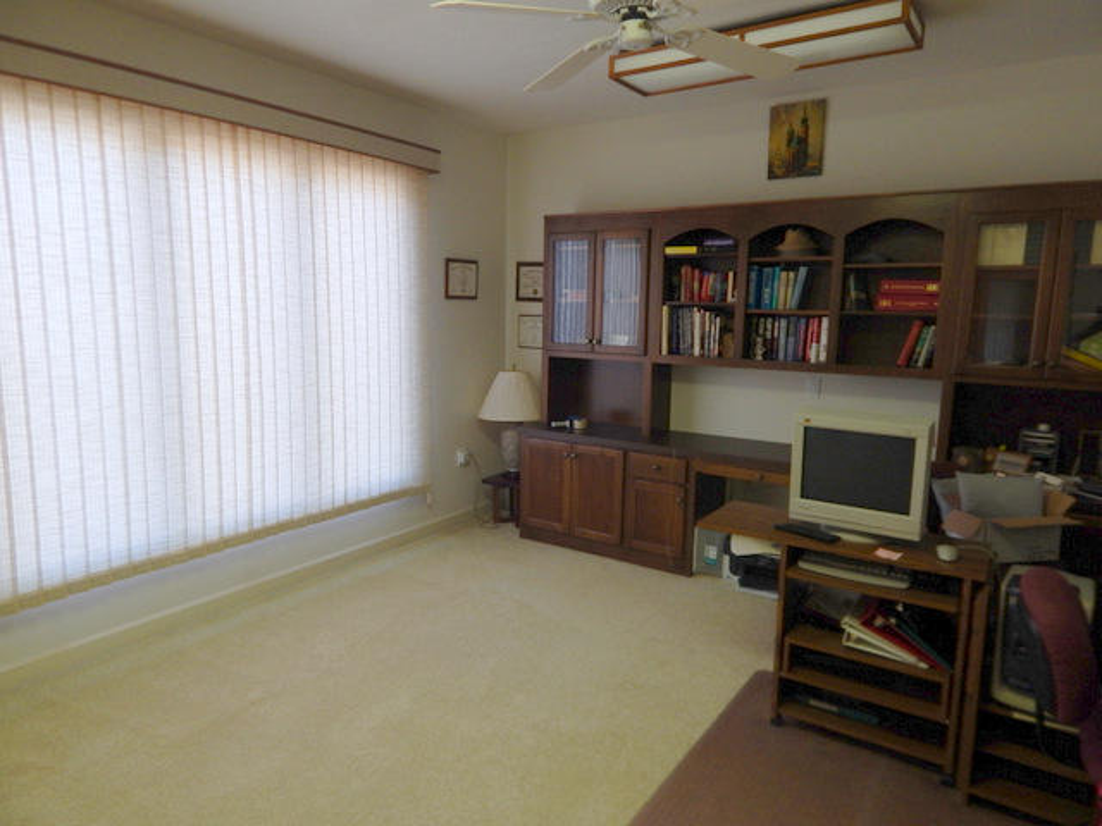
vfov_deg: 61.1
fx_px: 700
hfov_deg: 76.4
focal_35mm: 22
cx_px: 551
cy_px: 413
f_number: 3
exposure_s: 1/40
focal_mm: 4
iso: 125
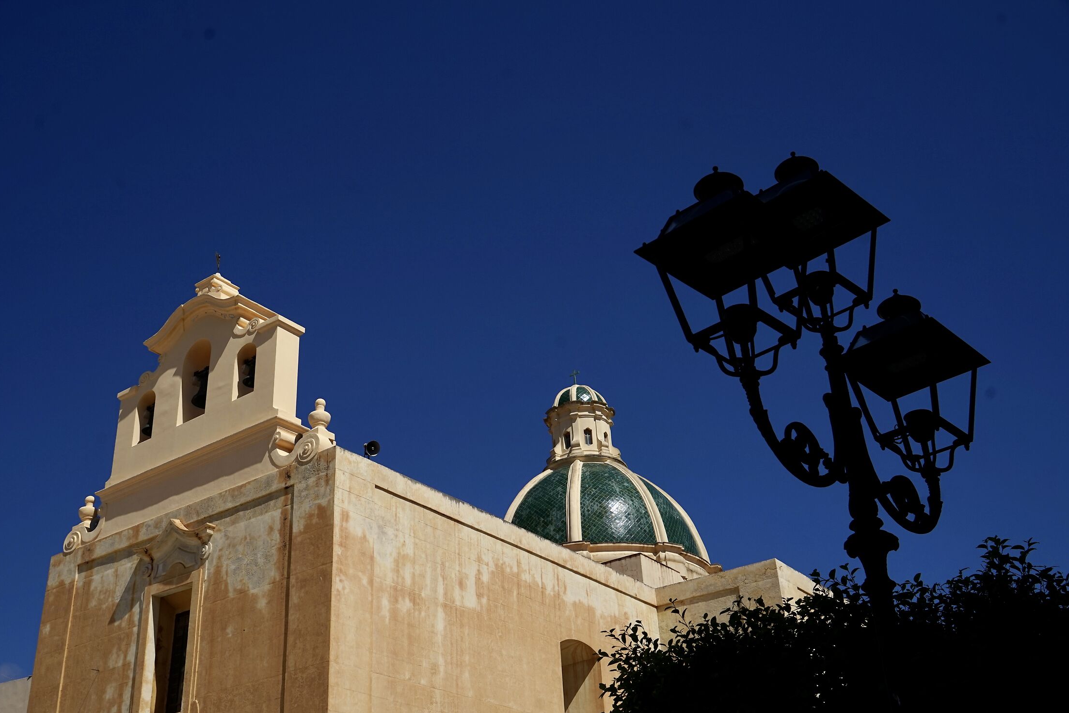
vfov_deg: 35.9
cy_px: 365
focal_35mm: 37
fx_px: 1099
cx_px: 492
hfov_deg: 51.8
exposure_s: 1/800
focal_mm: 34
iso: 100
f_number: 9
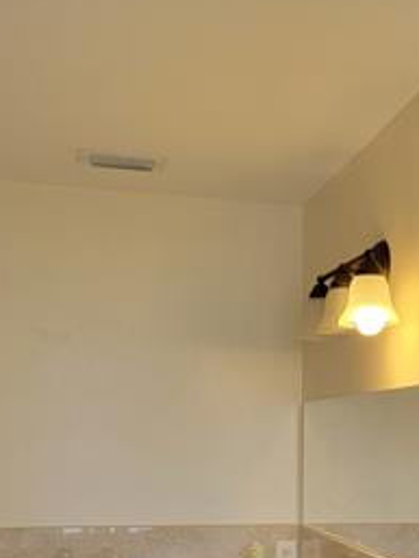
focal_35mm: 56
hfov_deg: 25.7
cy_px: 606
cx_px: 328
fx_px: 903
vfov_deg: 30.8
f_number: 1.8
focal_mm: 6.7
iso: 64
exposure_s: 1/120
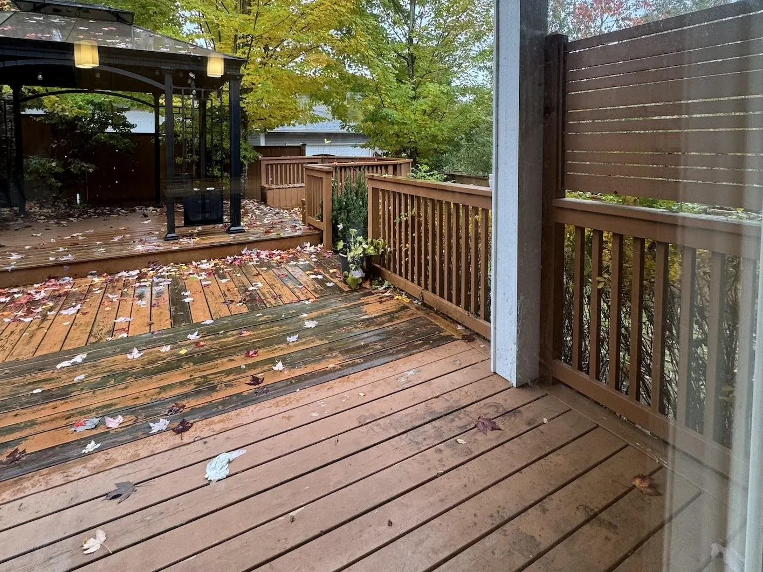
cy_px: 167
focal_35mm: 19
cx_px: 379
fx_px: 419
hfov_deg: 84.7
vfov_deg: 65.8
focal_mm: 2.22
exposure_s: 1/120
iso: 160
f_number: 2.2
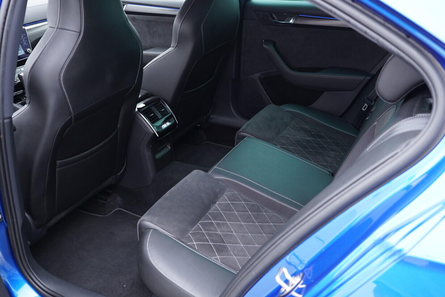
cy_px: 148
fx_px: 445
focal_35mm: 36
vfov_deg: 36.9
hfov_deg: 53.1
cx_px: 222
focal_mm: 24
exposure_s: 1/40
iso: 500
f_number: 2.8
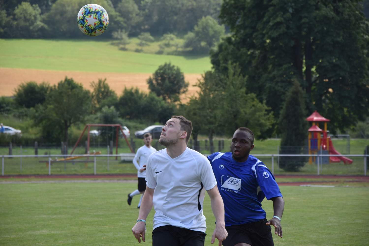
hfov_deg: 13.0
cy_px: 123
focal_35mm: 158
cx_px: 184
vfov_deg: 8.7
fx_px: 1614
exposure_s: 1/1000
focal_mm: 105
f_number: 5.6
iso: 400
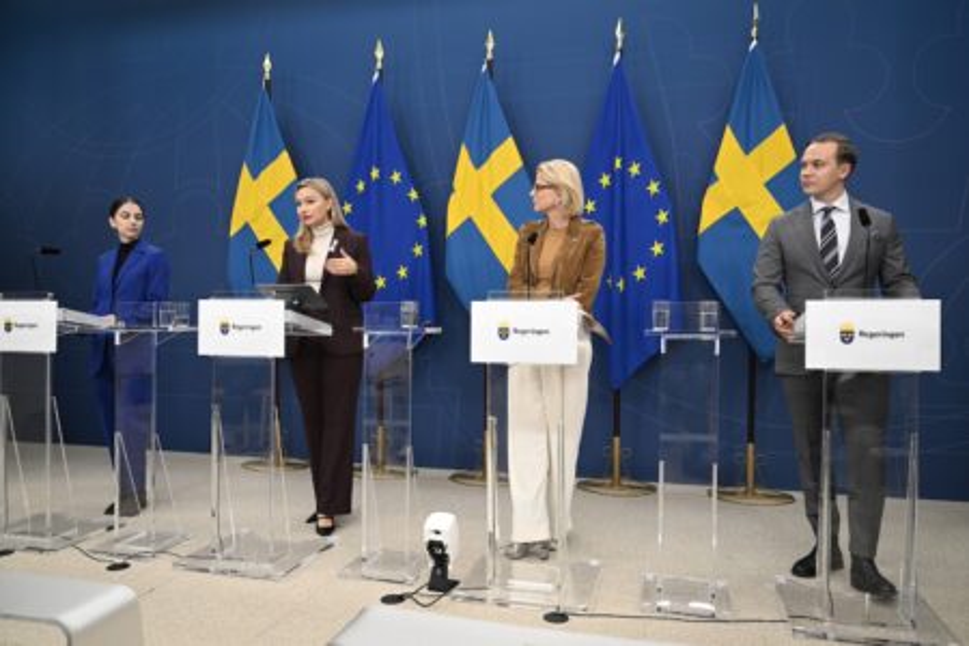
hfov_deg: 67.4
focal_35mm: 27
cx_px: 484
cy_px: 323
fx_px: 727
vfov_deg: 47.9
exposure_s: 1/500
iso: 2000
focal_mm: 27
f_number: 3.2
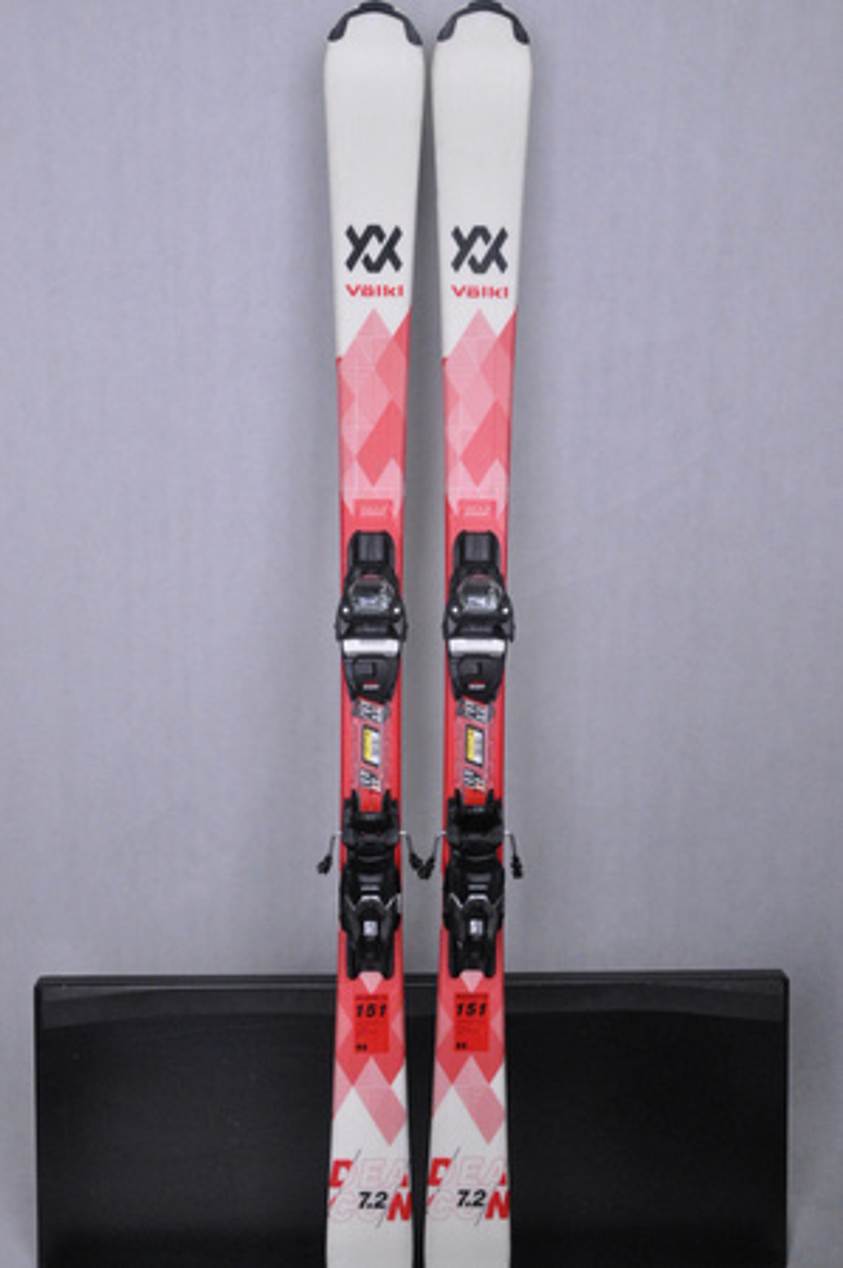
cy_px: 634
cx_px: 422
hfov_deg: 35.4
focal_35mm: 38
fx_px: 1320
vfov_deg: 51.3
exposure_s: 1/125
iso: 3200
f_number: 9.5
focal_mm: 25
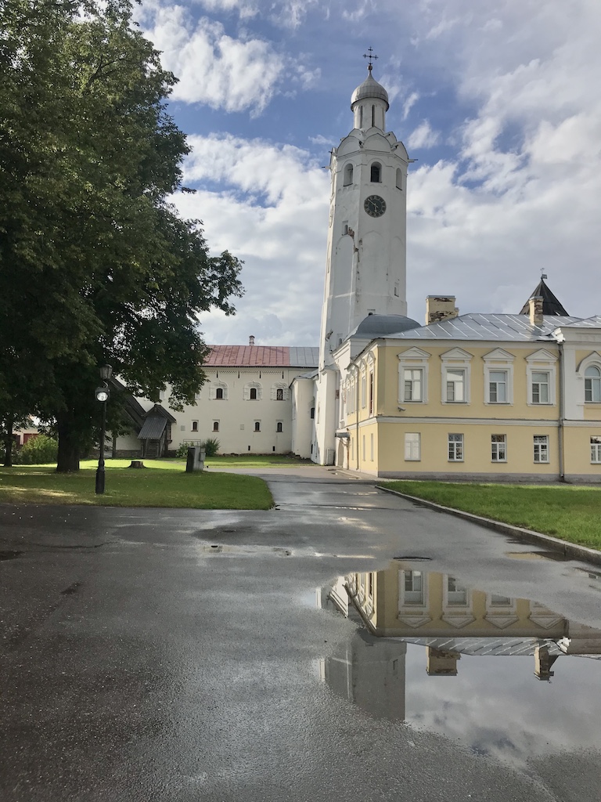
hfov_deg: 49.7
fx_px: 648
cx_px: 300
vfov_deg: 63.4
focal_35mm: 28
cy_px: 401
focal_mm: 3.99
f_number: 1.8
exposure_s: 1/4000
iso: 20
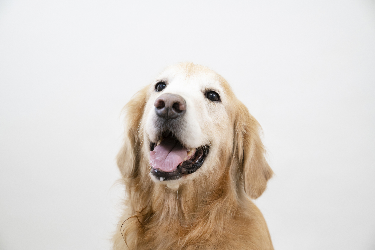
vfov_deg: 19.5
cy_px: 125
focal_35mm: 70
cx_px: 188
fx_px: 729
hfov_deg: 28.8
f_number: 4.5
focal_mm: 70
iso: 1250
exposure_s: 1/200
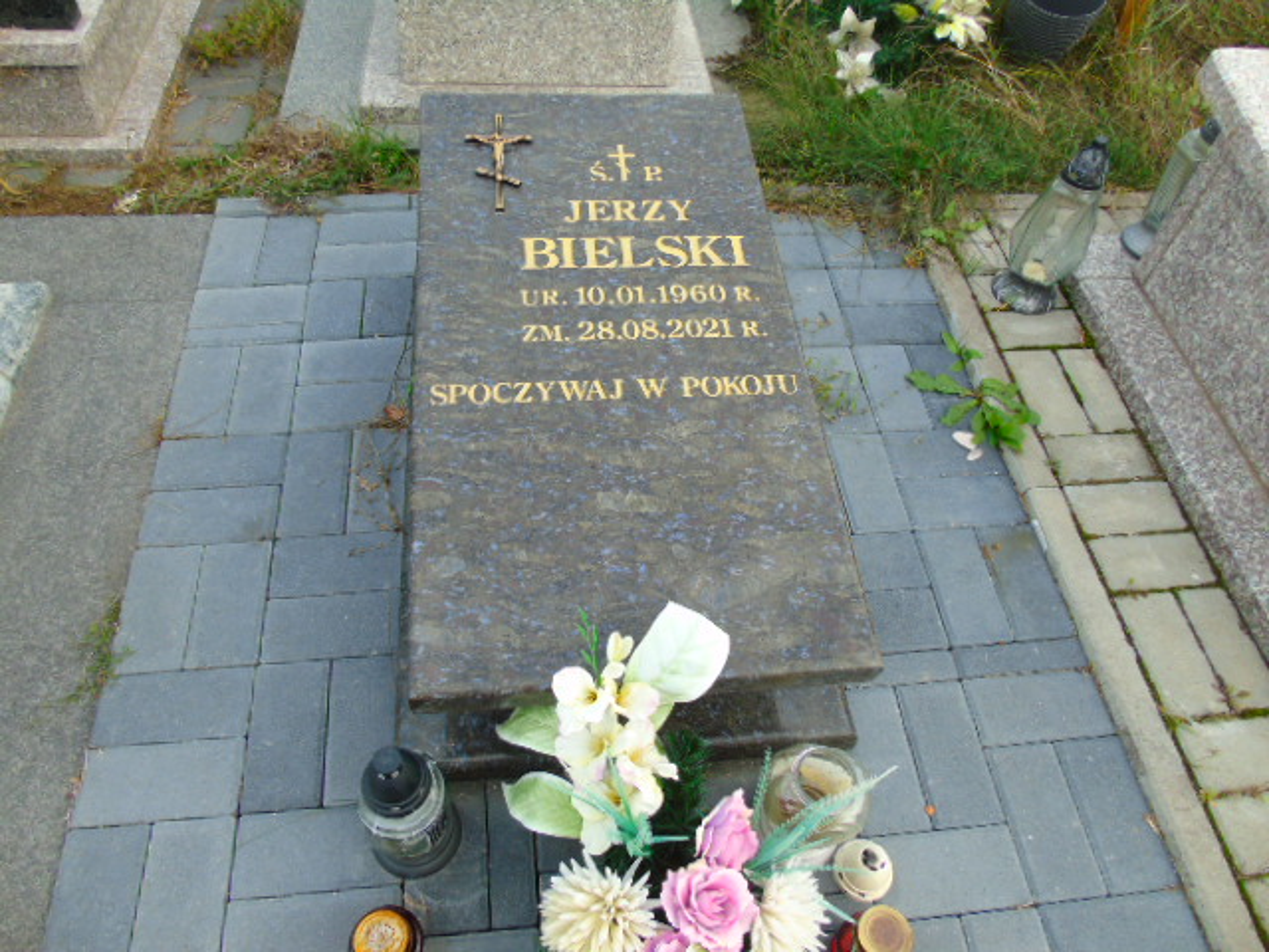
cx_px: 634
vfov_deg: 54.9
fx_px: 916
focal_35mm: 25
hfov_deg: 69.4
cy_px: 476
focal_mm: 4.4
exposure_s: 1/125
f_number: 3.4
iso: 80
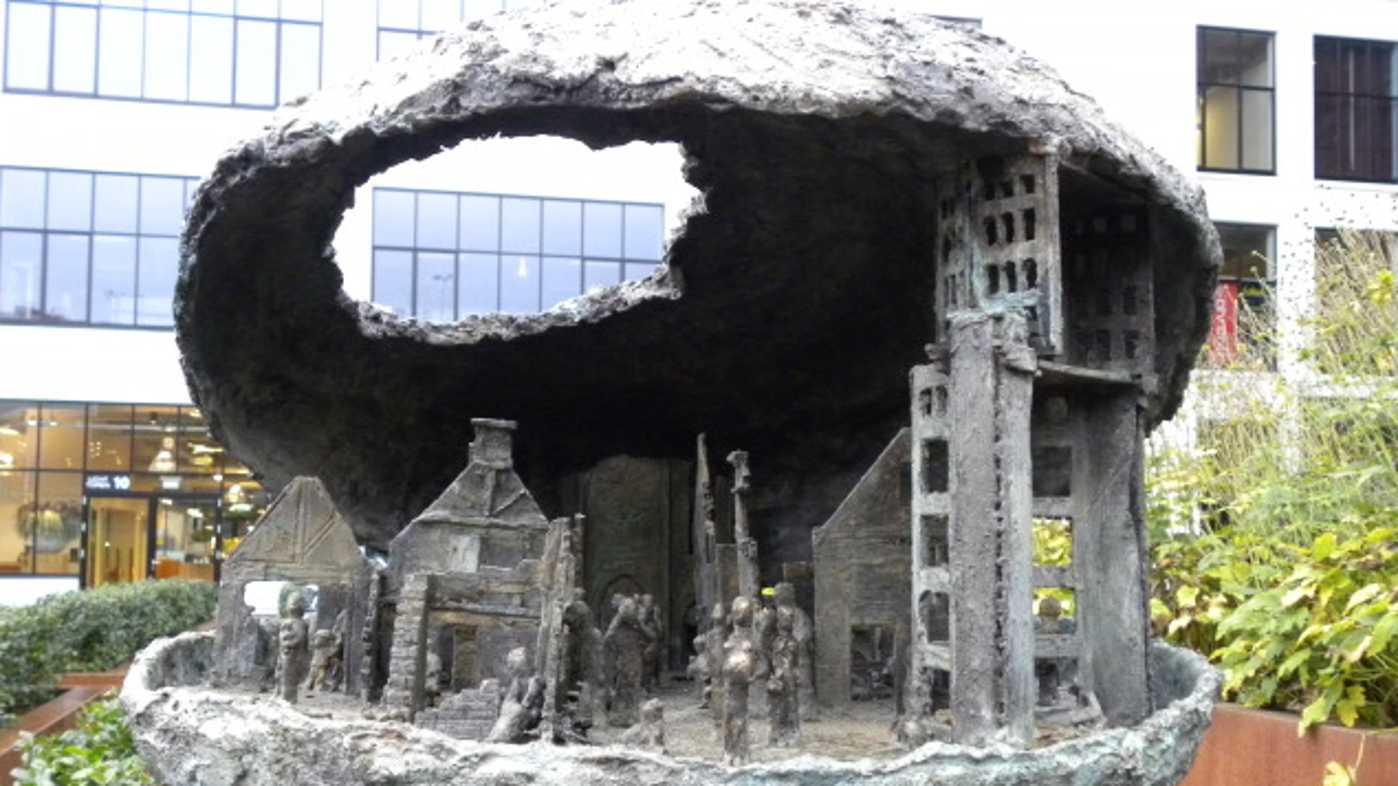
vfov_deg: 26.5
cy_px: 454
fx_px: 1668
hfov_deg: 45.5
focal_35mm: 45
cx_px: 702
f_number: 3.2
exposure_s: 1/43.4
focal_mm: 7.3
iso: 400
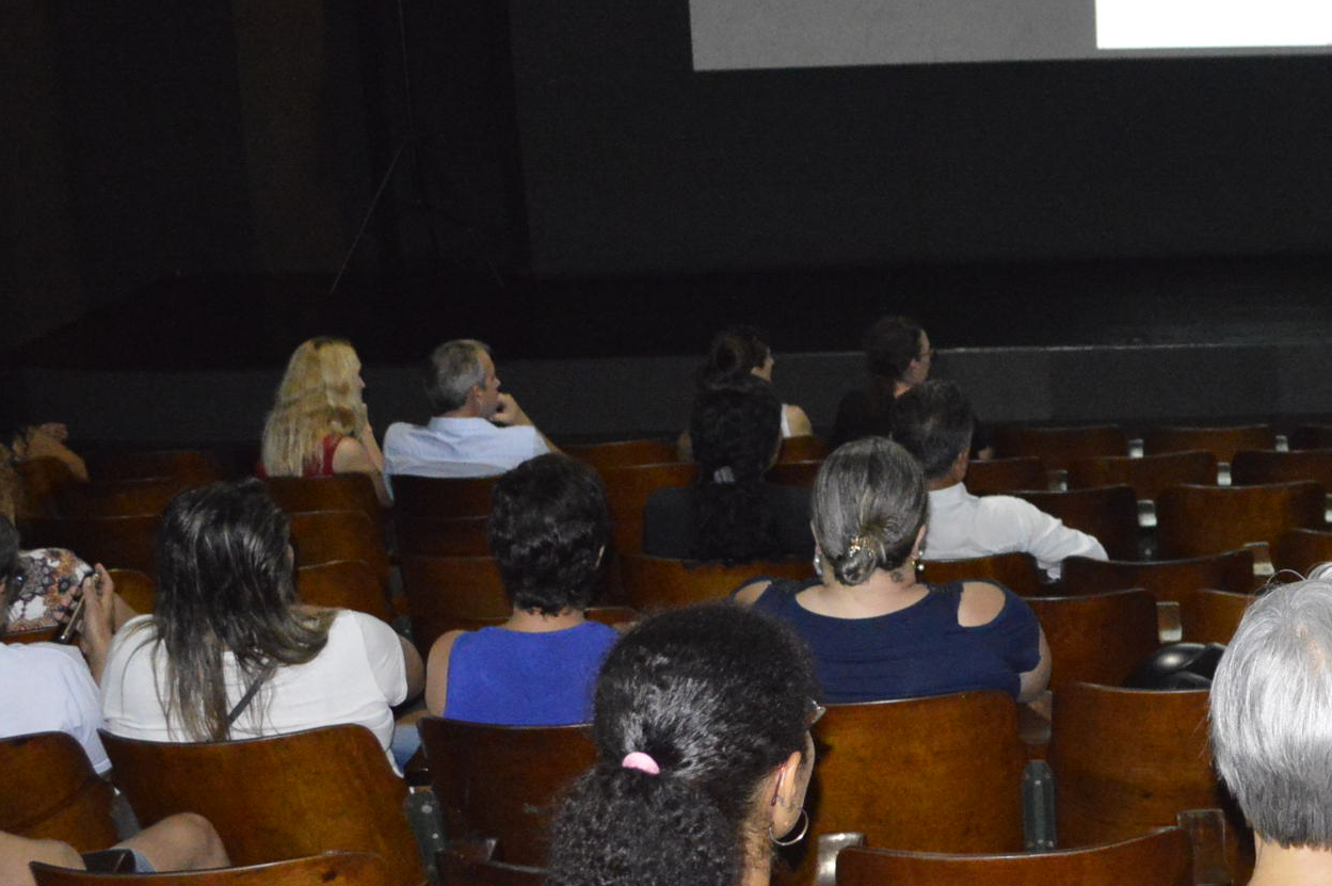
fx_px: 2403
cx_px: 1238
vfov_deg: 20.9
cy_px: 506
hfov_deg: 29.5
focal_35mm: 65
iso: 3200
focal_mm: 18
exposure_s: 1/60
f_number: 3.5
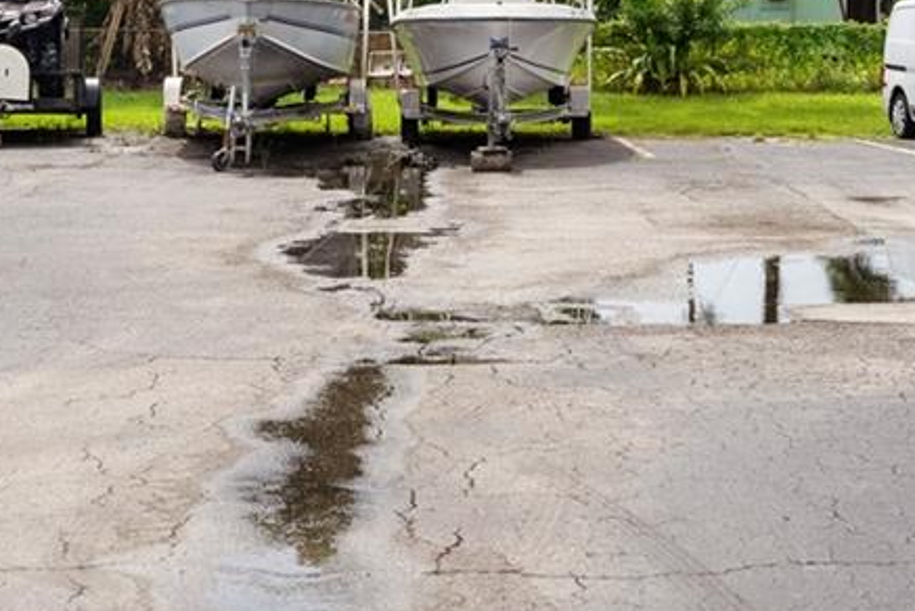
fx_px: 2085
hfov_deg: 24.7
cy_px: 47
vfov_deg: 16.4
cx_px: 387
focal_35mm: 82
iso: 2000
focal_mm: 35
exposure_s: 1/8000
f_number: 8
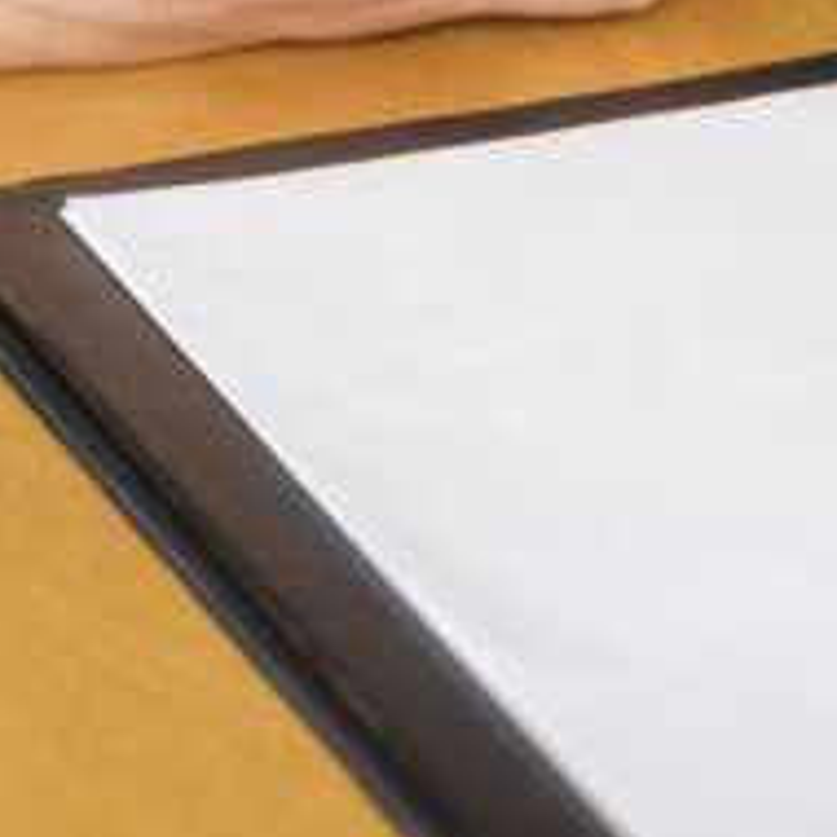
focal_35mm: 229
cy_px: -1247
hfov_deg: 7.6
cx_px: -192
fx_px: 6265
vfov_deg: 7.1
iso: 250
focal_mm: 50
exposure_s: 1/200
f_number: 2.8
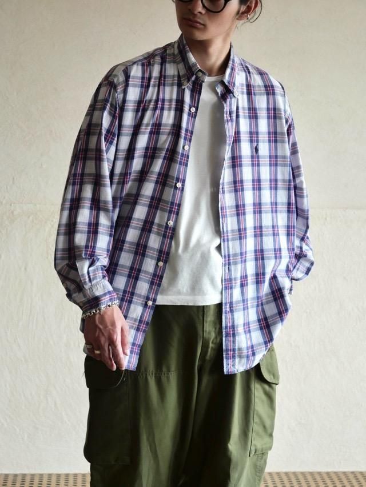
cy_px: 244
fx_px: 1240
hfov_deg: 16.8
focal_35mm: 88
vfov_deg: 22.3
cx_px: 183
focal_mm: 44
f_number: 3.9
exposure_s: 1/100
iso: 640
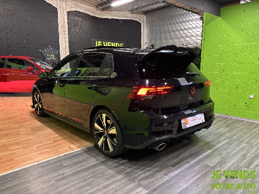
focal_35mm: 26
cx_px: 130
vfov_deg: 53.1
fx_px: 195
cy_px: 97
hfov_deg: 67.3
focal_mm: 5.96
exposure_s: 1/50
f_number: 1.6
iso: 500
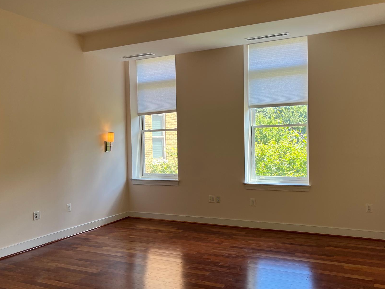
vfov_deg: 42.9
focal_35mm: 33
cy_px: 154
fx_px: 367
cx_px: 188
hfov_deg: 55.4
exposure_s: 1/135
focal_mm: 5.1
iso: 64
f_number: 1.6
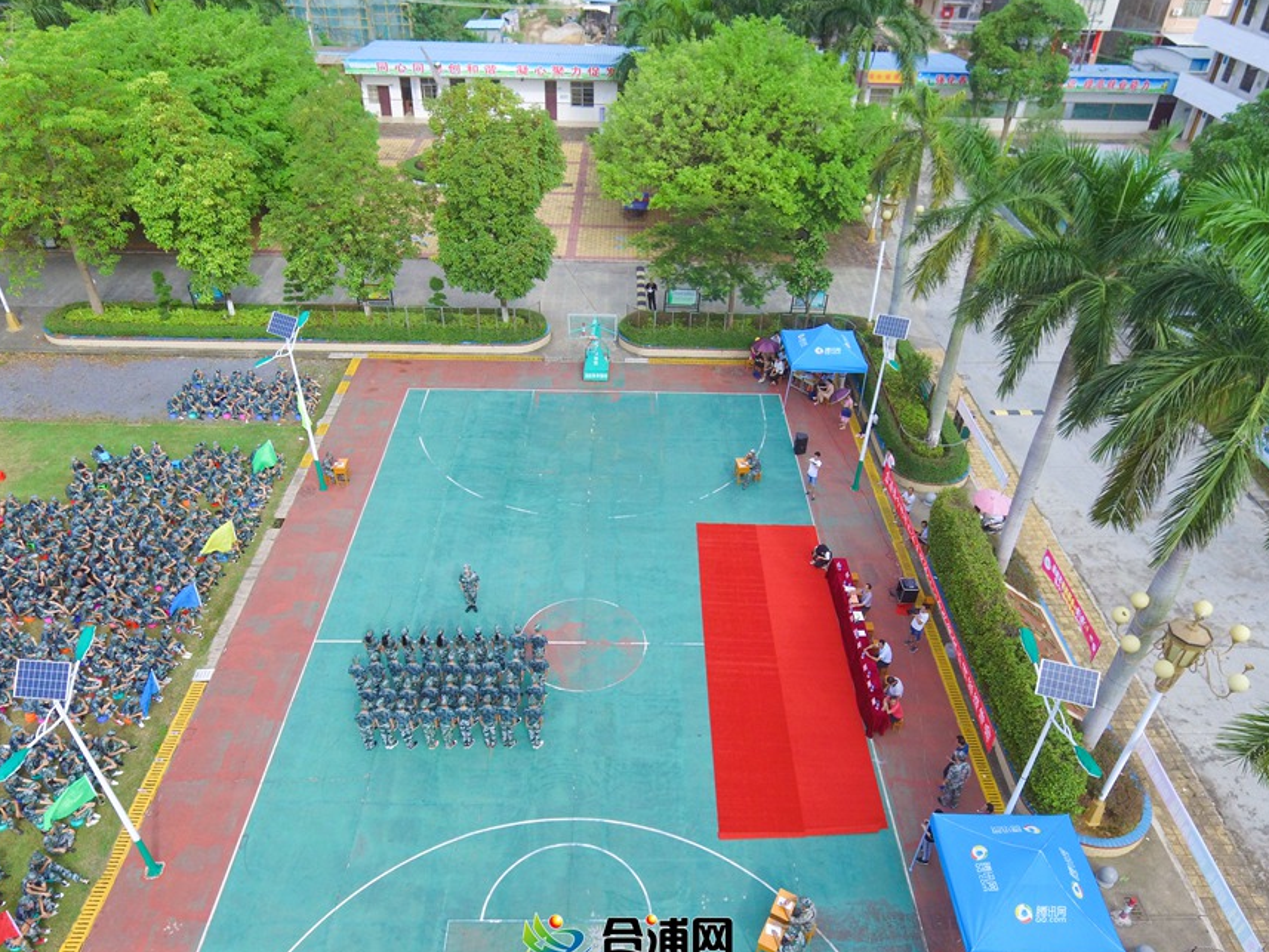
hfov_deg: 79.0
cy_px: 491
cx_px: 628
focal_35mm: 21
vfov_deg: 63.4
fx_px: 770
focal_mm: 3.61
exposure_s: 1/745
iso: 100
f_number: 2.8
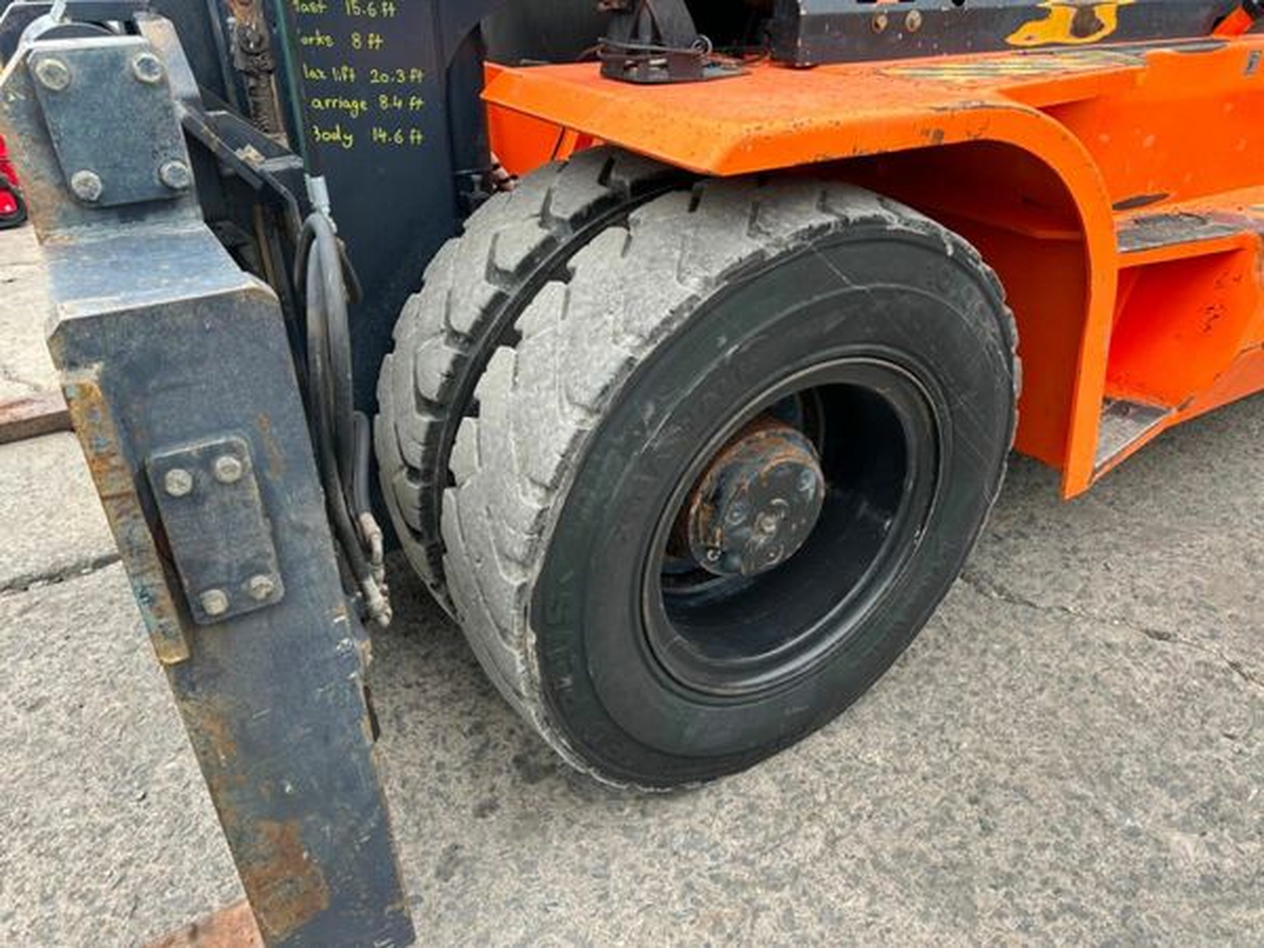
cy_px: 474
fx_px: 876
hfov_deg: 71.6
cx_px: 632
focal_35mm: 24
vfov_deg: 56.8
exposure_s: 1/462
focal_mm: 6.86
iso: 80
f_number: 1.78
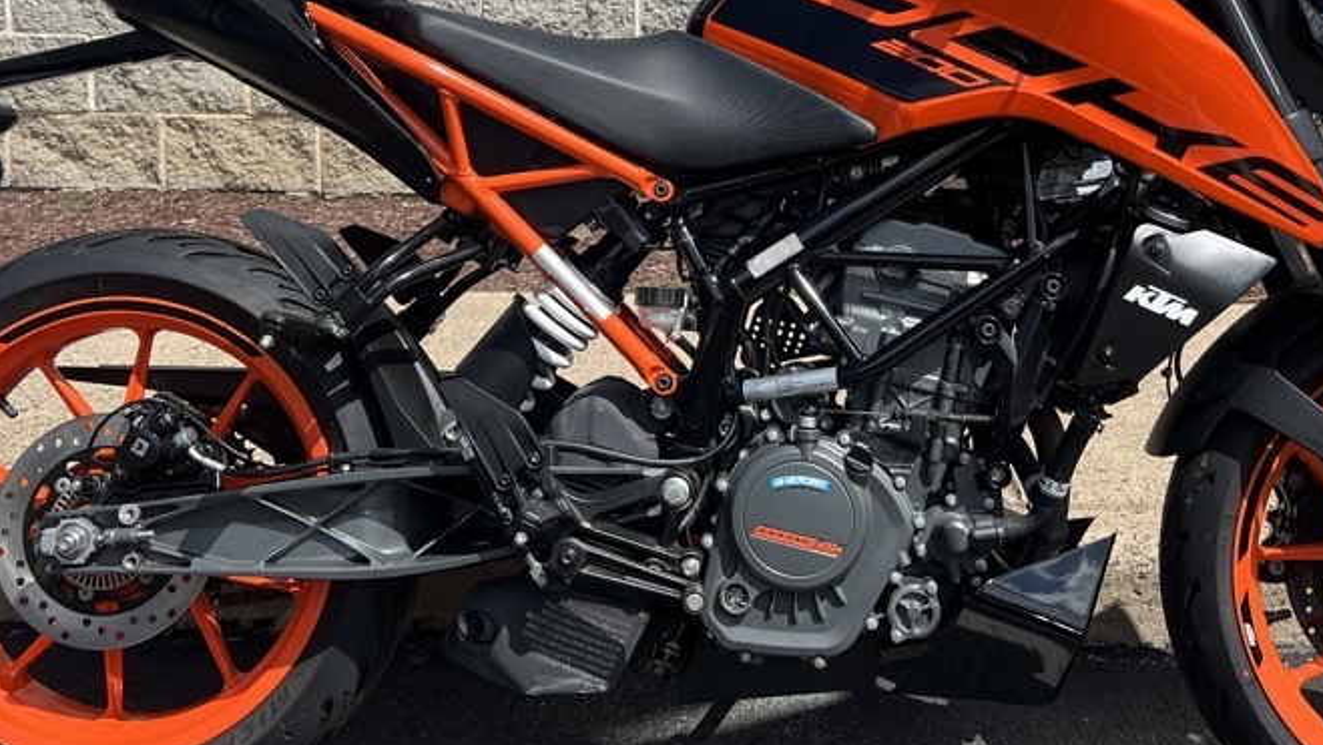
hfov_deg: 46.3
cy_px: 110
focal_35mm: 44
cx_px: 735
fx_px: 1544
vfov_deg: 26.4
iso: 50
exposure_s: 1/2762
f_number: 1.5
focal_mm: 5.7
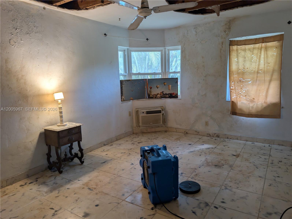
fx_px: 203
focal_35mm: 24
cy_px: 110
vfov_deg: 56.9
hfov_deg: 71.5
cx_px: 146
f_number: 1.68
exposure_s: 1/120
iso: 170
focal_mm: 6.9
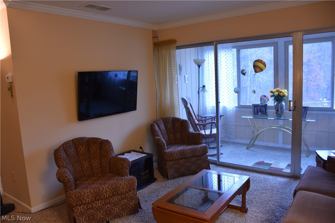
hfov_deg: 67.4
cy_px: 112
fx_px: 251
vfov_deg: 47.9
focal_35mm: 27
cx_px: 168
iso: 800
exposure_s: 1/60
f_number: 4
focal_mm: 18
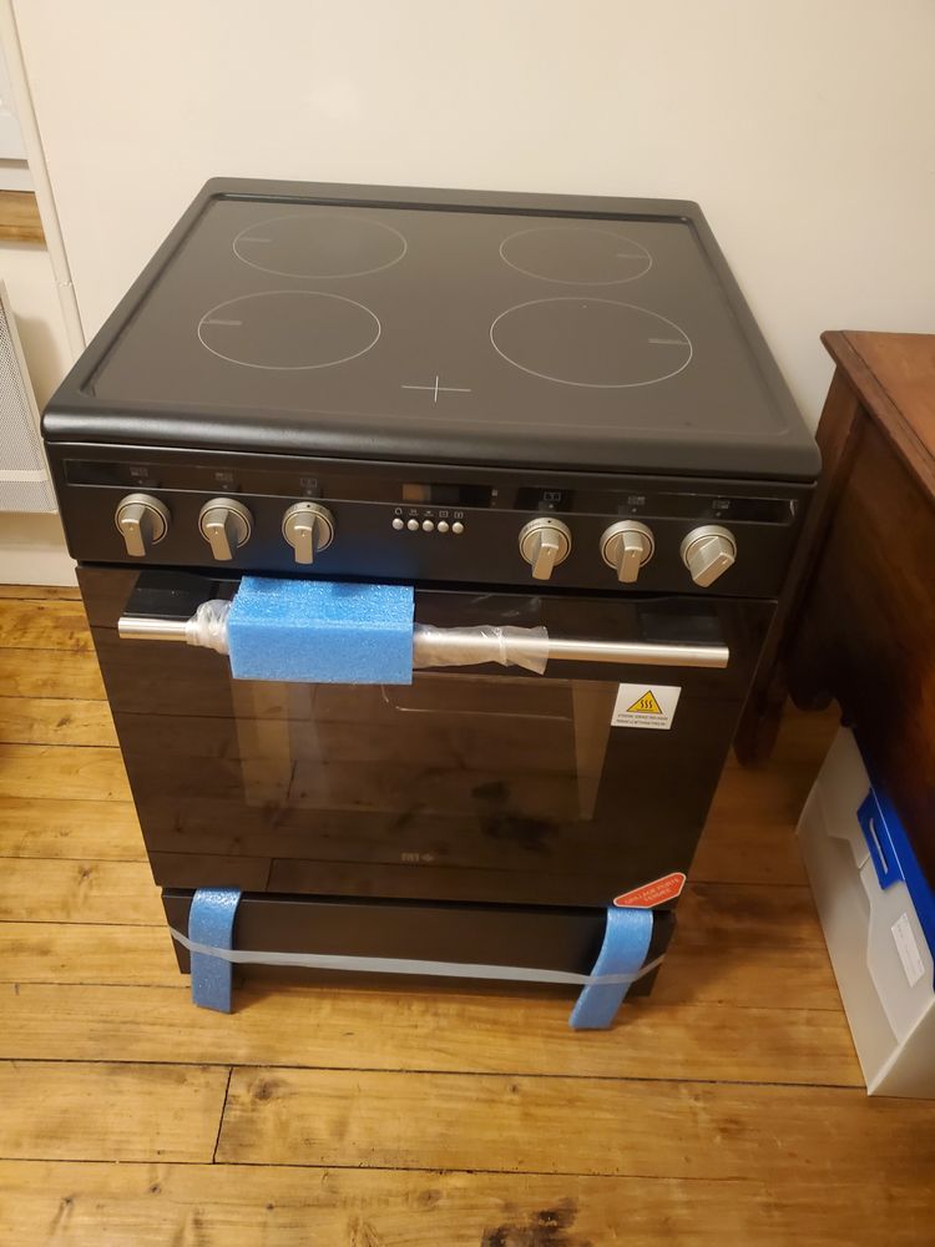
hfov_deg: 53.1
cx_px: 468
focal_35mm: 26
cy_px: 624
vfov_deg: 67.3
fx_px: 936
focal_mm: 4.3
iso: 640
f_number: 1.5
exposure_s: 1/10
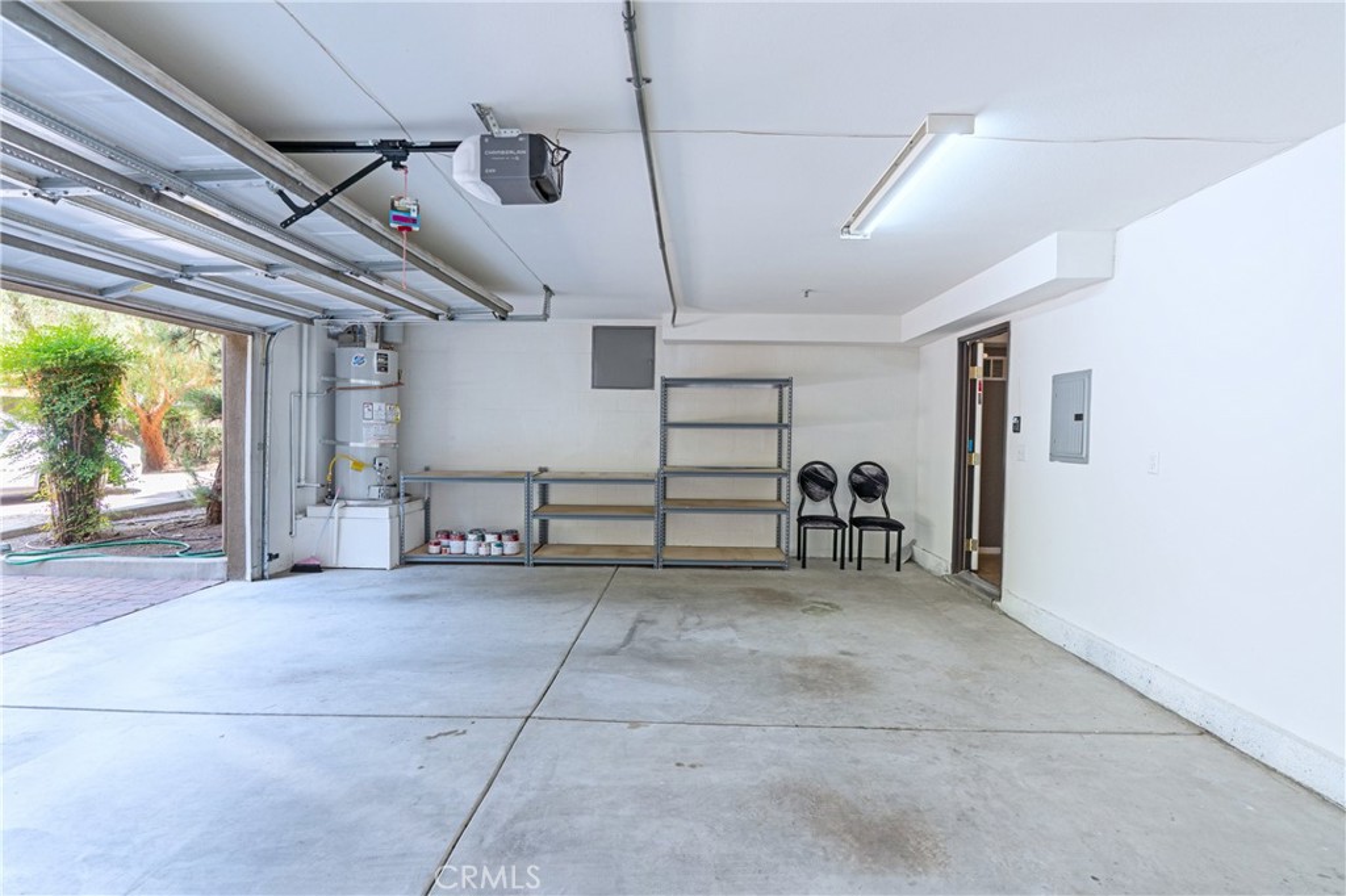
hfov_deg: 96.8
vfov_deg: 73.7
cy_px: 448
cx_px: 673
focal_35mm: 16
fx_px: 598
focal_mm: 16
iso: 125
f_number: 4
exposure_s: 1/60
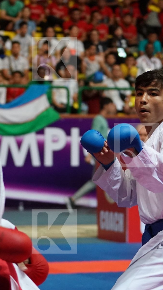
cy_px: 145
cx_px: 54
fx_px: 1276
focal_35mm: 166
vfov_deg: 13.0
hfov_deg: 7.3
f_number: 2.8
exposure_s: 1/1000
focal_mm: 70
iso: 5000
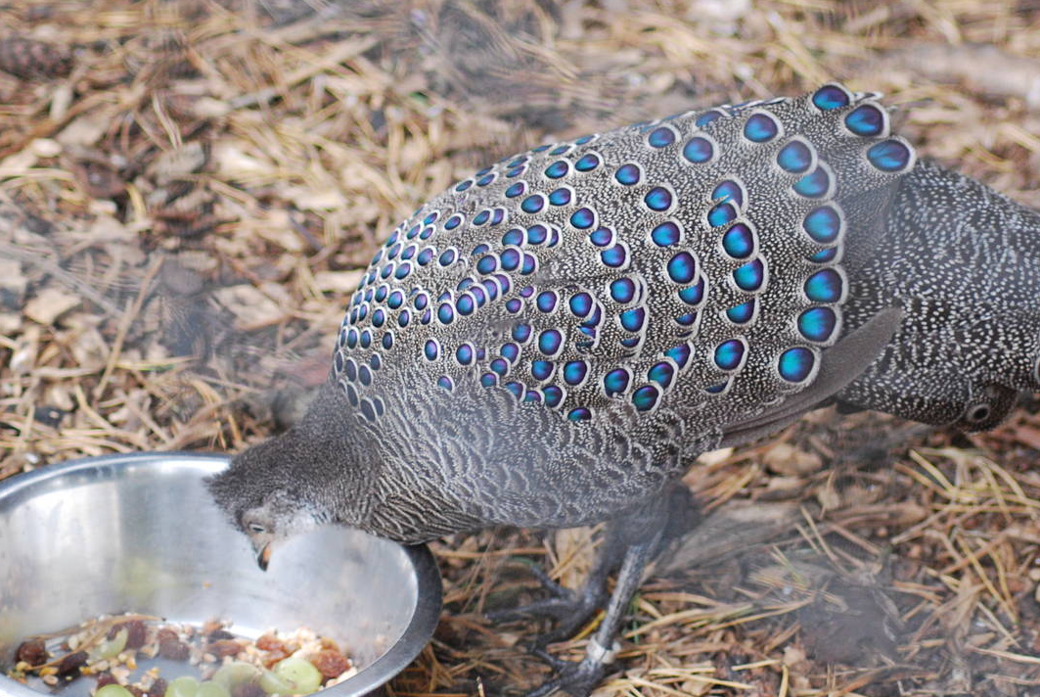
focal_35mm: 158
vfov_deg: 8.7
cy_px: 377
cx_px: 733
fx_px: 4571
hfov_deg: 13.0
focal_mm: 70
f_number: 4
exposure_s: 1/100
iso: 800
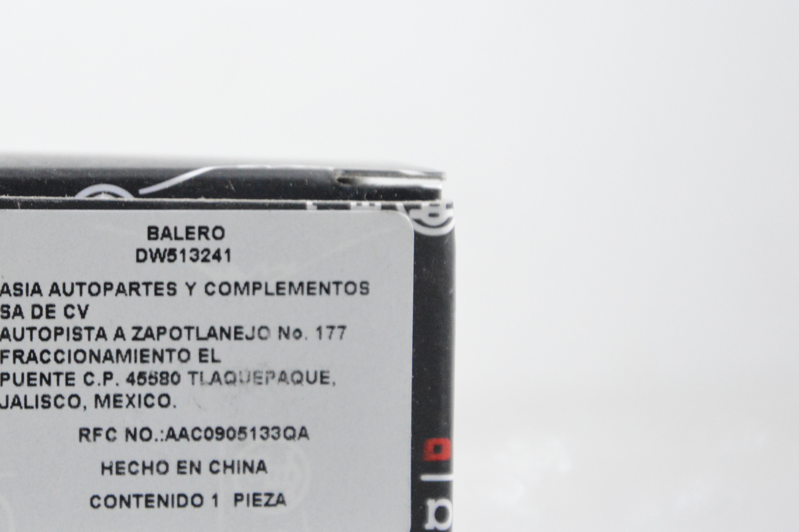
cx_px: 186
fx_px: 5539
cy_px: 262
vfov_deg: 5.5
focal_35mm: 250
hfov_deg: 8.2
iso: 3200
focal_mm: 105
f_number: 7.1
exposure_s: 1/100
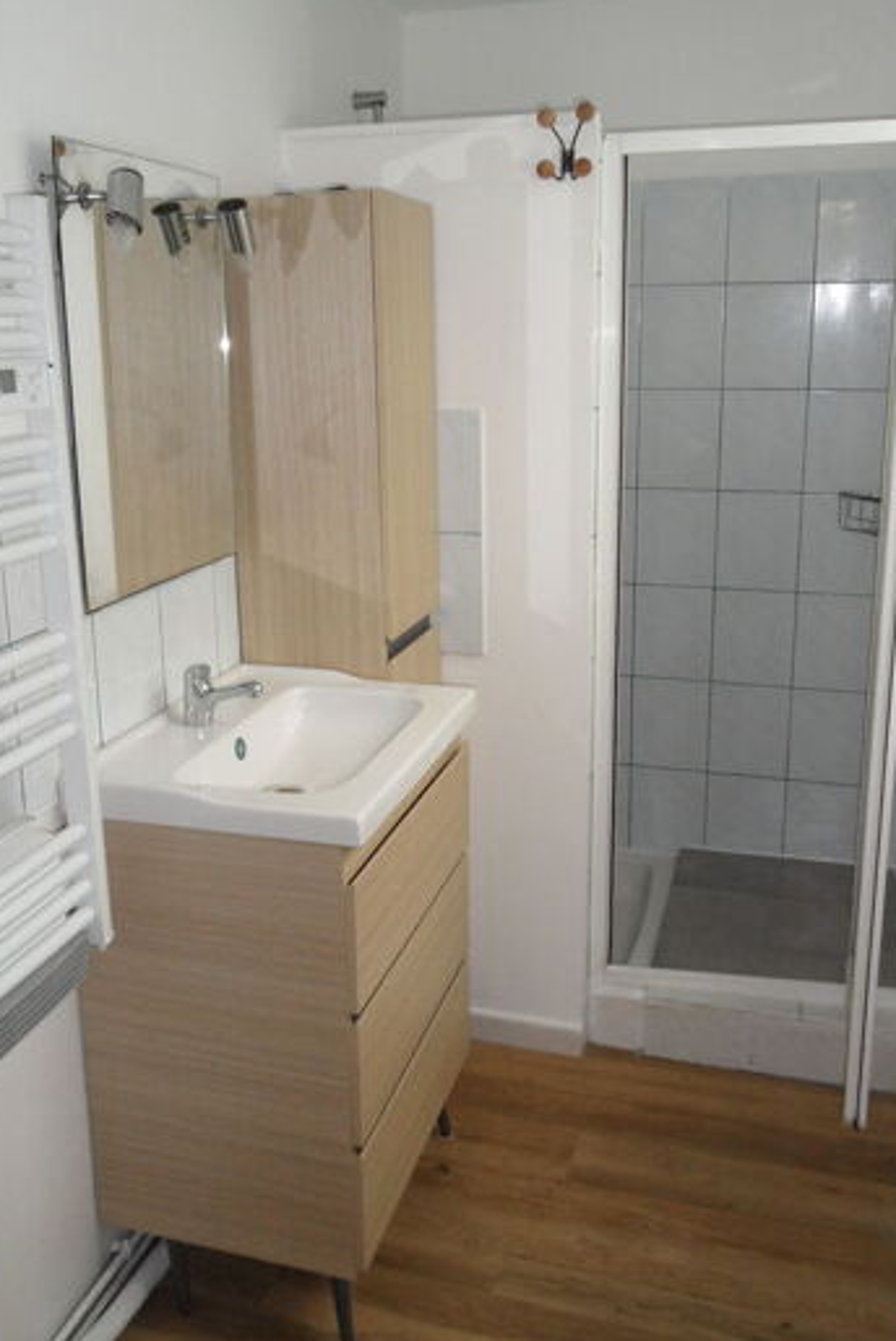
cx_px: 419
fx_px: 1156
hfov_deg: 42.4
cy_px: 615
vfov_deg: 60.2
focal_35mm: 31
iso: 200
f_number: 3.2
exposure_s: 1/30
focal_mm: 3.9
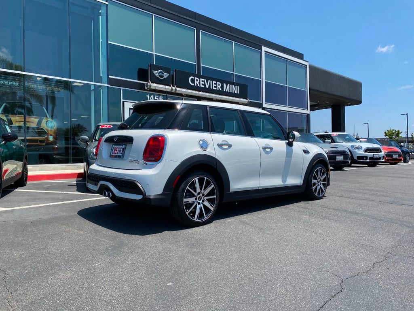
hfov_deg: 67.3
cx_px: 207
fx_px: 311
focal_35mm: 26
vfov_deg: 53.1
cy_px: 156
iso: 32
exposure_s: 1/2410
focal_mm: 4.25
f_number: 1.8
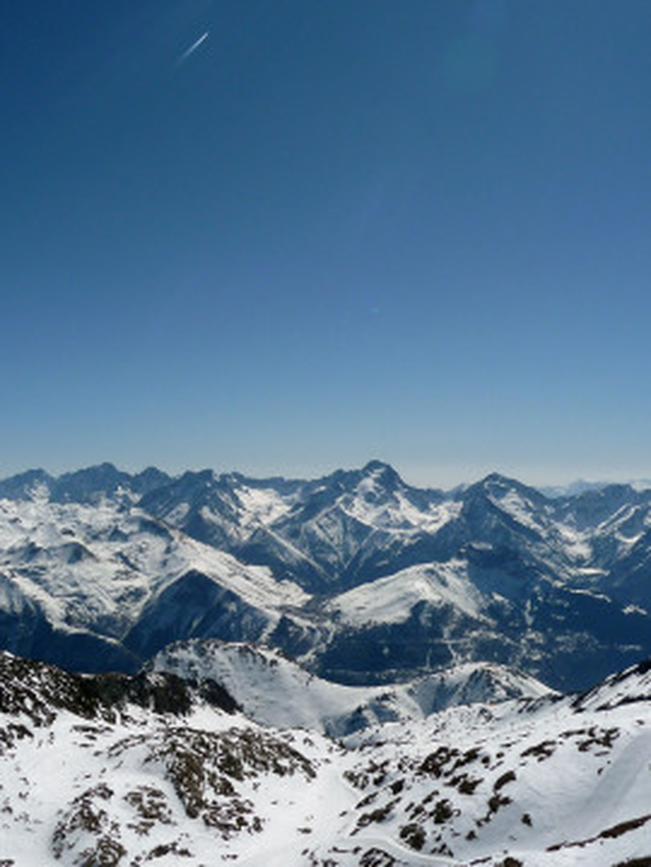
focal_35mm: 41
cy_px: 434
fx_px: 1028
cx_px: 326
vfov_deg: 45.8
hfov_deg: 35.1
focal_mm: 5
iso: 100
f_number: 8
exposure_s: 1/800
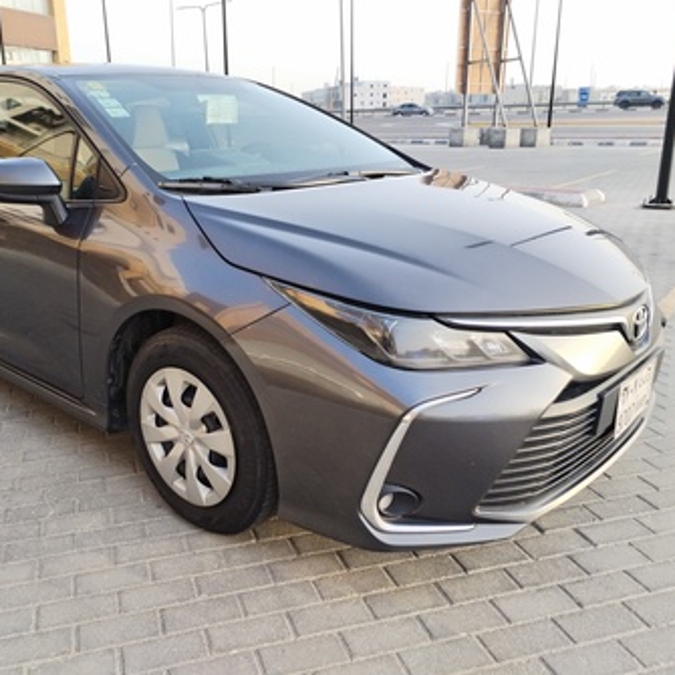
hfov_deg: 46.9
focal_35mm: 35
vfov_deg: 47.2
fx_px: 772
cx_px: 263
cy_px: 331
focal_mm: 4.75
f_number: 1.8
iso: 100
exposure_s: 1/199
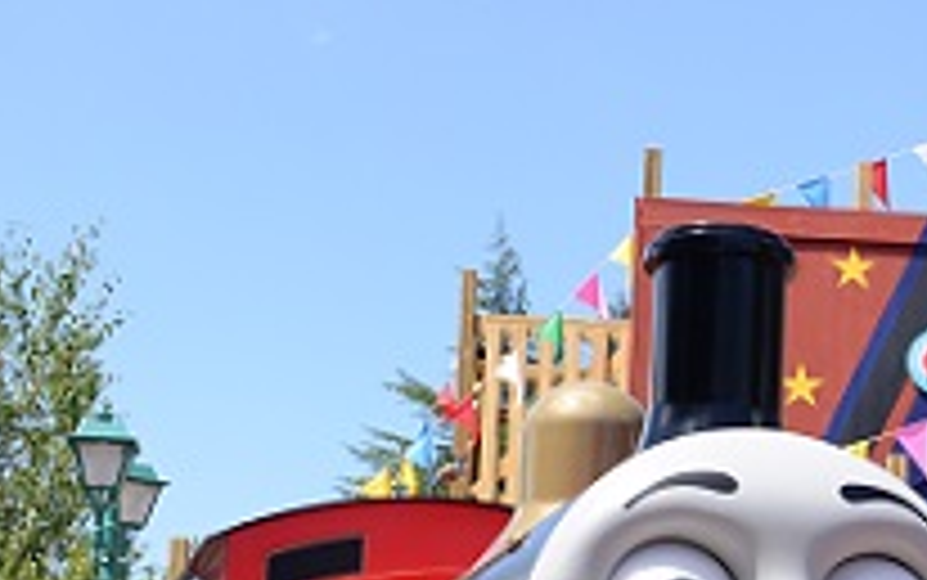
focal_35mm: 95
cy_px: 582
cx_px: 1154
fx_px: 2401
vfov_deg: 13.6
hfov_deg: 20.3
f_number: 11
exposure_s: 1/60
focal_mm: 29
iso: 100
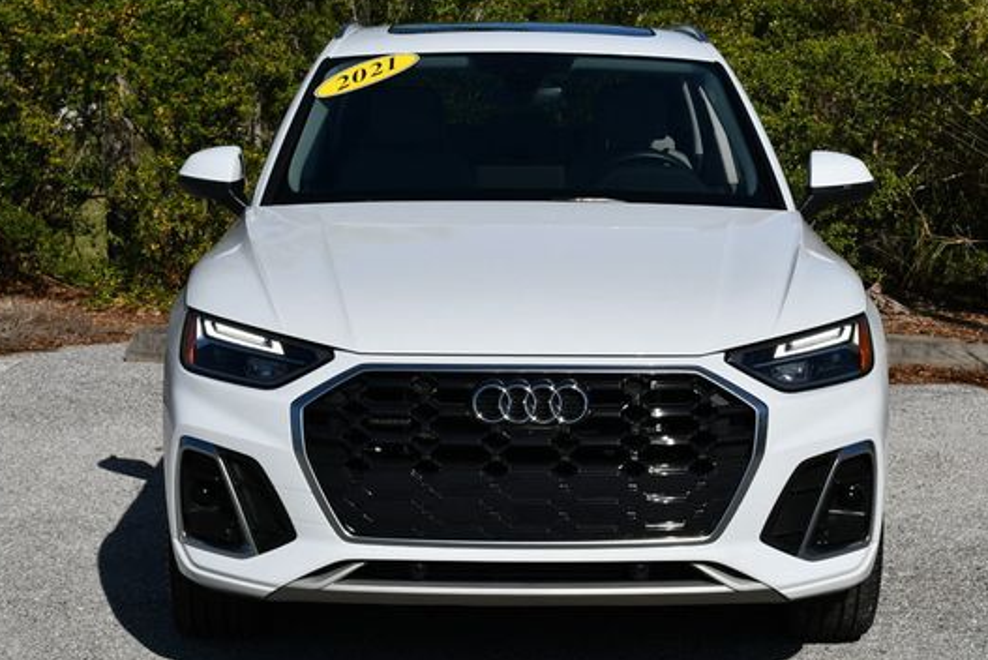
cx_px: 544
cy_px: 345
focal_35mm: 85
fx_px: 2334
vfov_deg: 16.1
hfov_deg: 23.9
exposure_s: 1/400
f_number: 10
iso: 100
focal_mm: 35
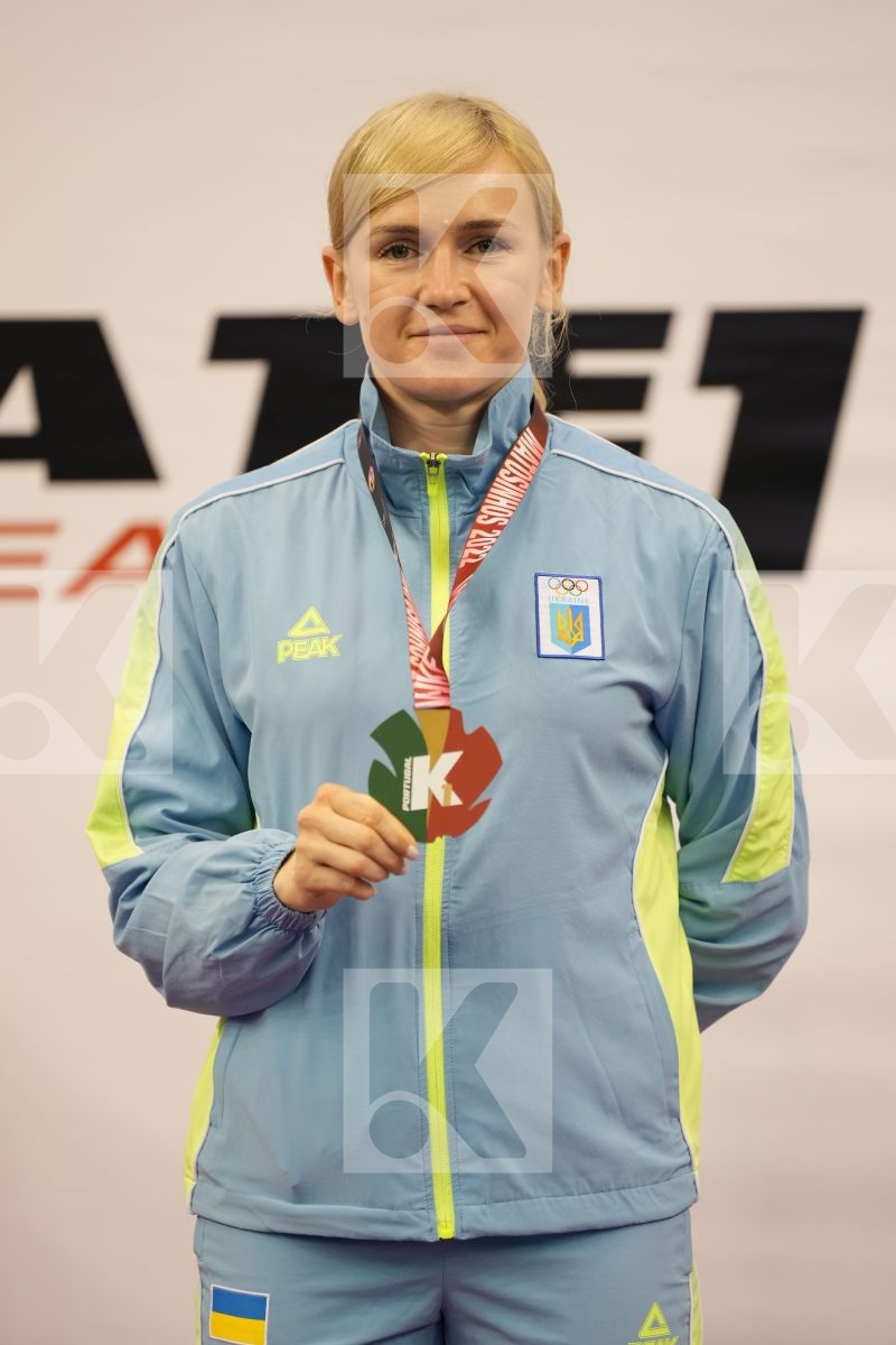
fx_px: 7130
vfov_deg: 10.8
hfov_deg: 7.2
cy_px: 672
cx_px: 448
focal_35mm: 191
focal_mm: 191
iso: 800
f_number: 2.8
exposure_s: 1/250
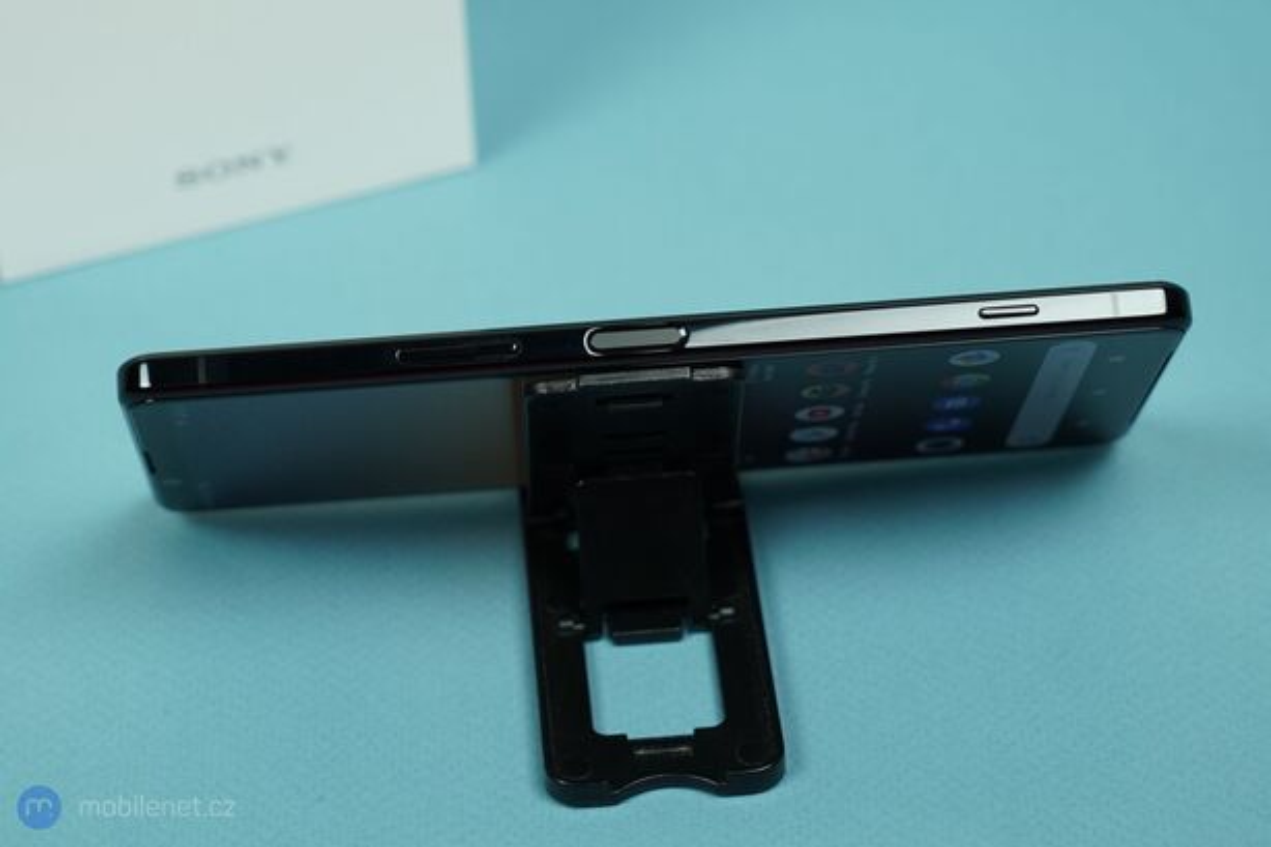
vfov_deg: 19.4
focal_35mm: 70
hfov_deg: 28.9
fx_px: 2471
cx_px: 636
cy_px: 424
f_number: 5
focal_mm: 70
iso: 500
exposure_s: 1/125
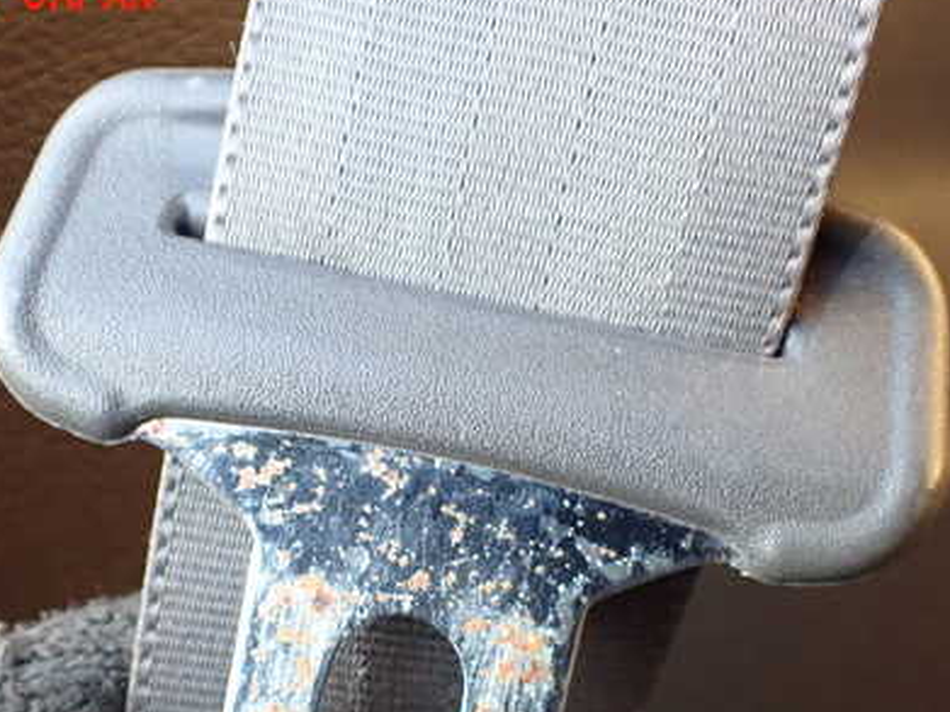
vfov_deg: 31.1
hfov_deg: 41.2
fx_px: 1262
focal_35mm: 46
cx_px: 442
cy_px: 510
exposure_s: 1/125
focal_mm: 5.4
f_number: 2.3
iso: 800
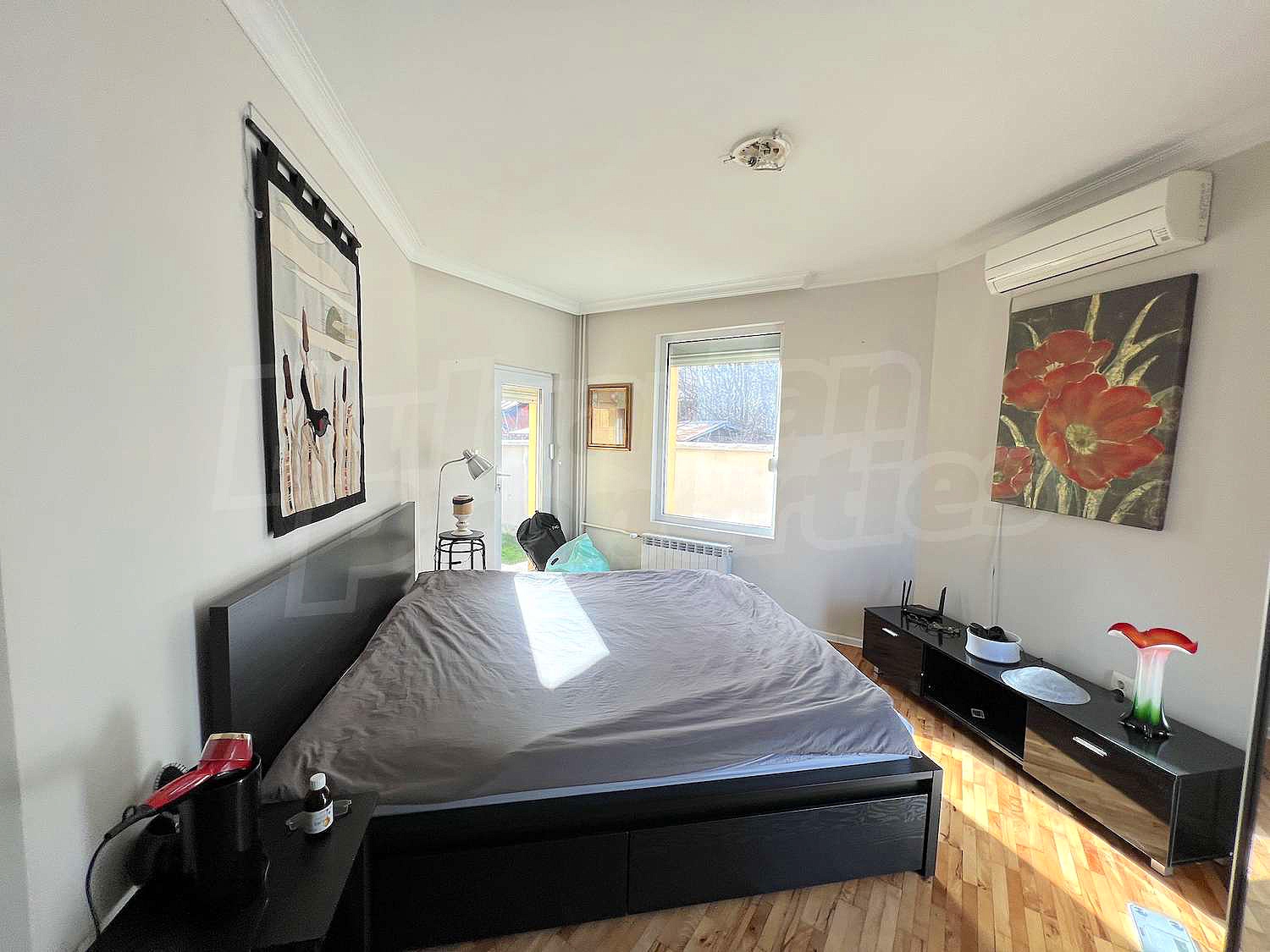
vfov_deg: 89.9
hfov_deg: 106.2
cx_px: 635
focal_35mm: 13
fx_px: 477
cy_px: 476
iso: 32
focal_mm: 1.57
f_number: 1.8
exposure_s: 1/100
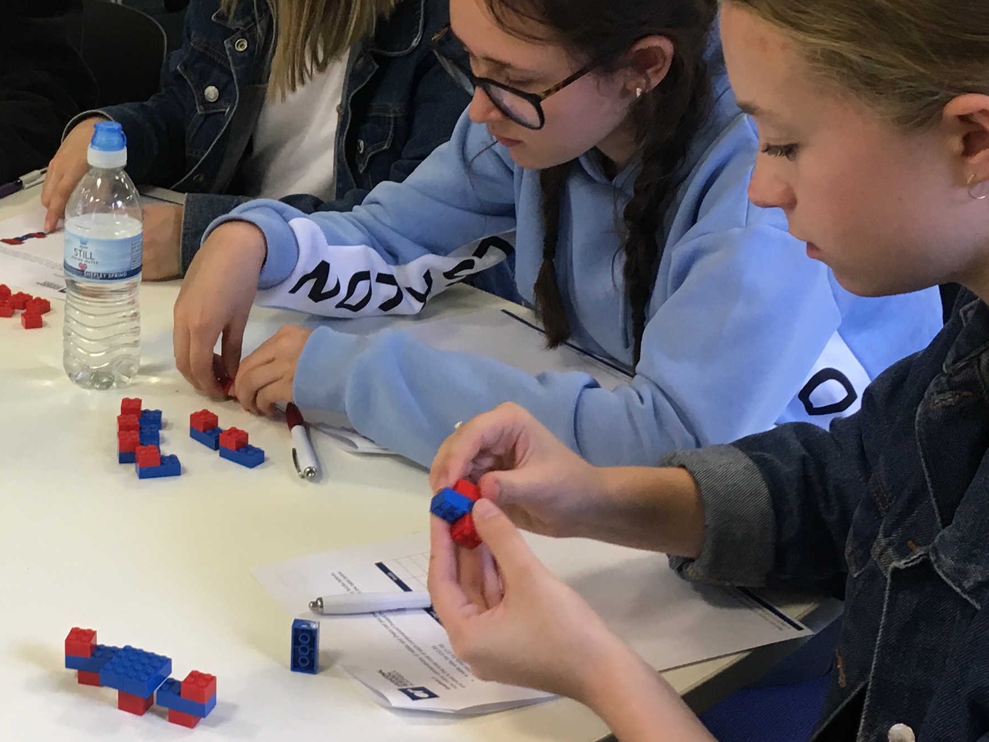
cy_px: 249
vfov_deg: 22.2
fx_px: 1886
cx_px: 132
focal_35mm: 66
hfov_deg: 28.4
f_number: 2.2
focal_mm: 4.15
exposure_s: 1/33
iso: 80
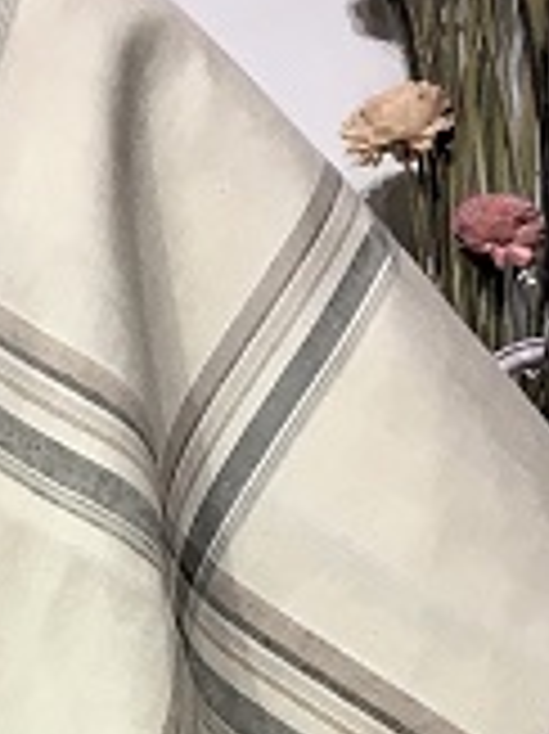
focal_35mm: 152
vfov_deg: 12.0
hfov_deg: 9.4
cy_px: 1322
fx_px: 3218
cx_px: -378
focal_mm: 4.15
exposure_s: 1/40
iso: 25
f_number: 2.2
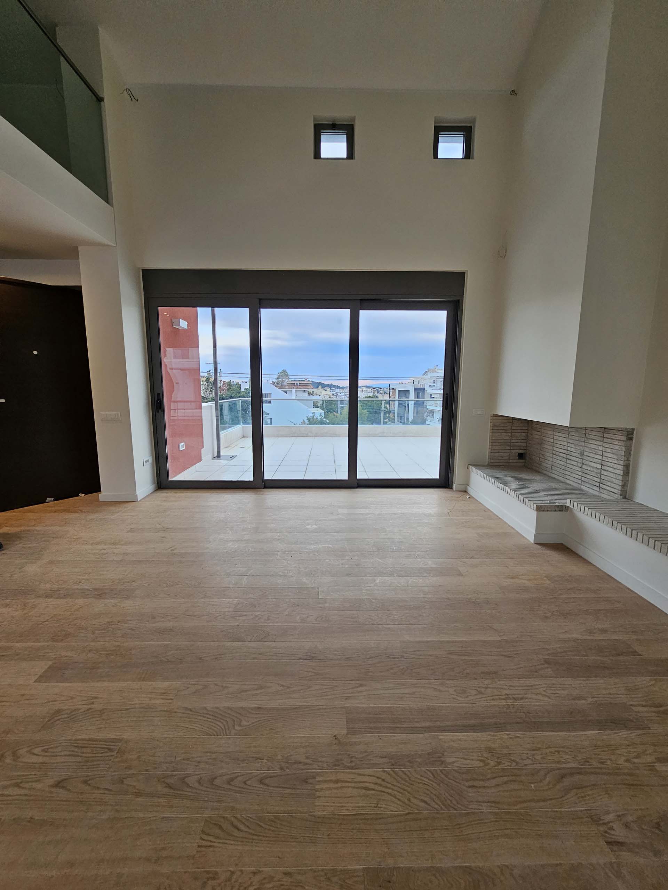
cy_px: 445
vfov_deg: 106.2
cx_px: 334
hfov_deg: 89.9
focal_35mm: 13
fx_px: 334
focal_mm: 2.2
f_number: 2.2
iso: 100
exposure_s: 1/190
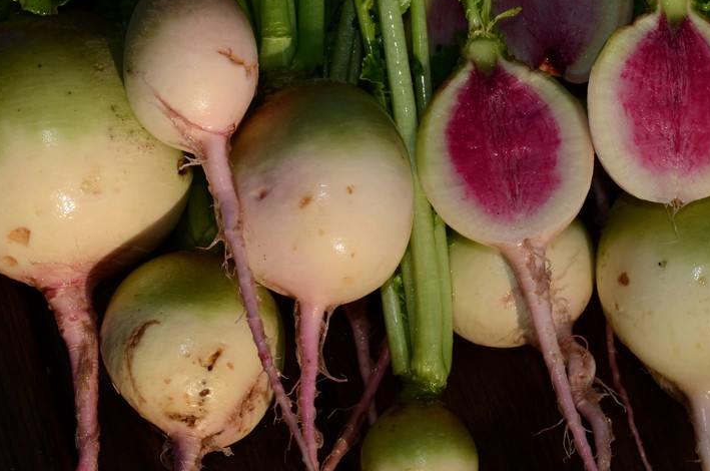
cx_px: 459
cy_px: 185
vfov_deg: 9.7
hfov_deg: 14.6
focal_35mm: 141
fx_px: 2770
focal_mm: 65
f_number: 9
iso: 100
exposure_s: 1/250
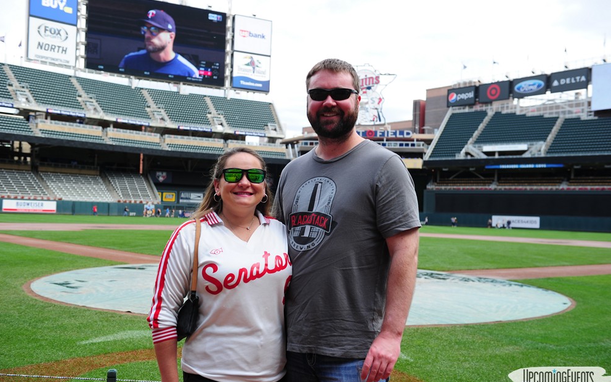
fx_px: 649
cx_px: 304
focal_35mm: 39
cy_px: 195
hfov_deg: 50.4
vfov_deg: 32.8
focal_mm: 38
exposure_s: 1/800
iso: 400
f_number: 4
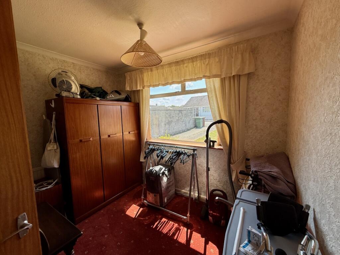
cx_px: 170
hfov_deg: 102.1
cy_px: 128
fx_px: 138
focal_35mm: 14
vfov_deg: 85.7
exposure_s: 1/279
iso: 50
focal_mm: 2.22
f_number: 2.2
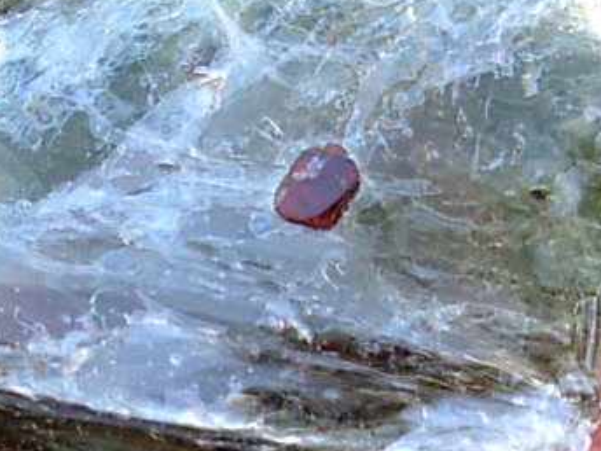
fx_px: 1962
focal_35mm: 113
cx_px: 271
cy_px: 343
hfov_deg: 17.4
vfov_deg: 13.1
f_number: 2.9
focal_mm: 6.3
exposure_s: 1/264
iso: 50
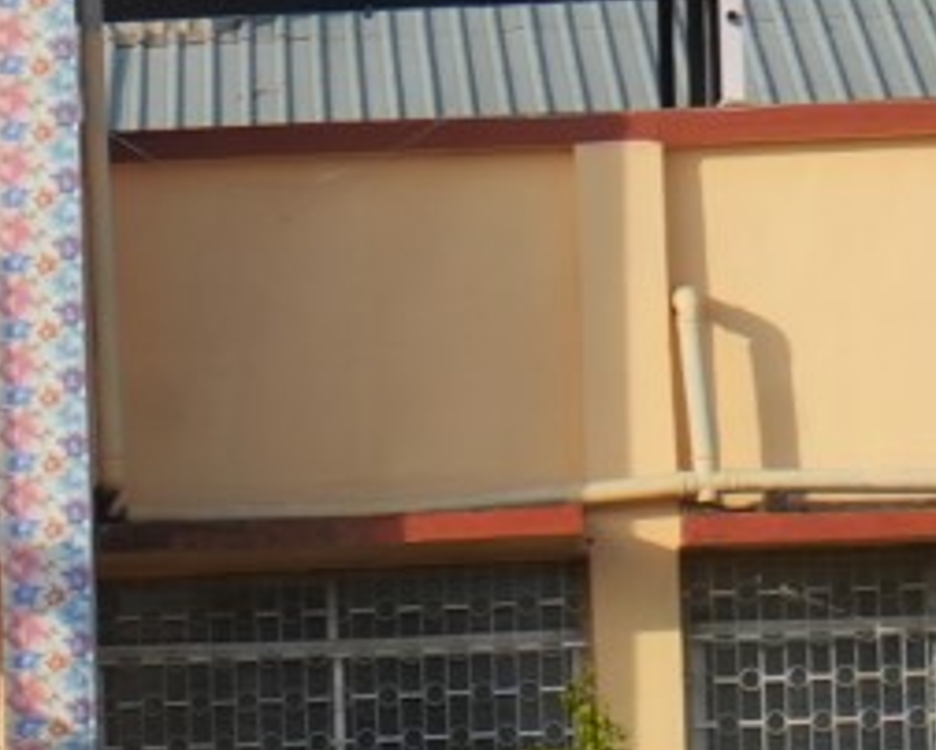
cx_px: -1311
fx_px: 14555
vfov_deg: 2.9
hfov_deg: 3.6
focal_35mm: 525
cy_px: 1604
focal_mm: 58
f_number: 13
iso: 200
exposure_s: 1/160
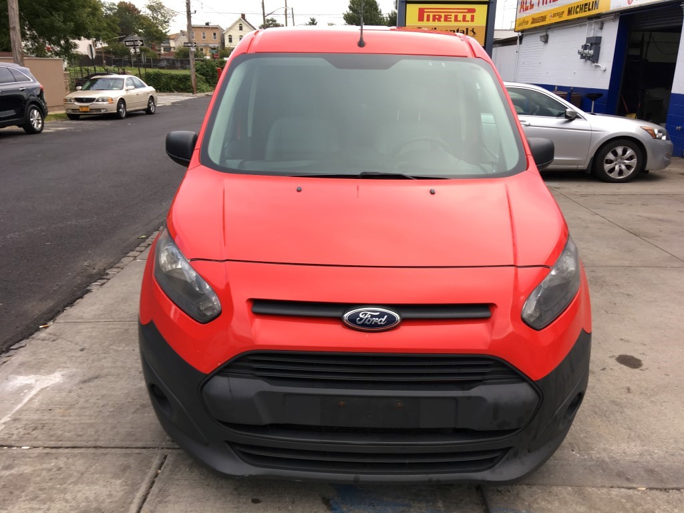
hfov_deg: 61.7
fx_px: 573
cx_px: 342
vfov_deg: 48.2
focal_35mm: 29
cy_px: 256
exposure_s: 1/120
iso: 25
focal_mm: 4.15
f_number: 2.2
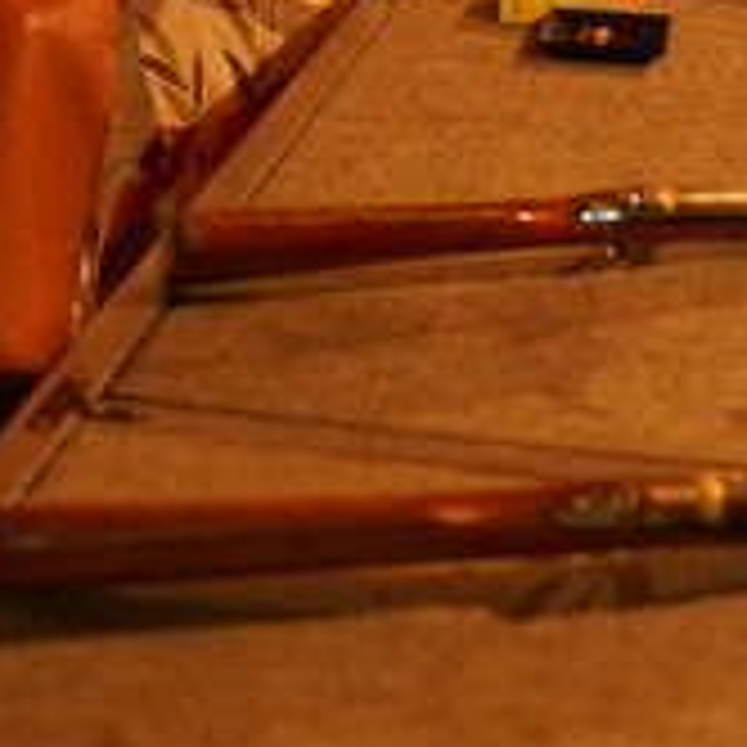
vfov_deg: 18.1
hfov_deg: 18.8
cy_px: -94
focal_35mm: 92
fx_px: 2246
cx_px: 272
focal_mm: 28
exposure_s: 1/60
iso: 400
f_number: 2.8
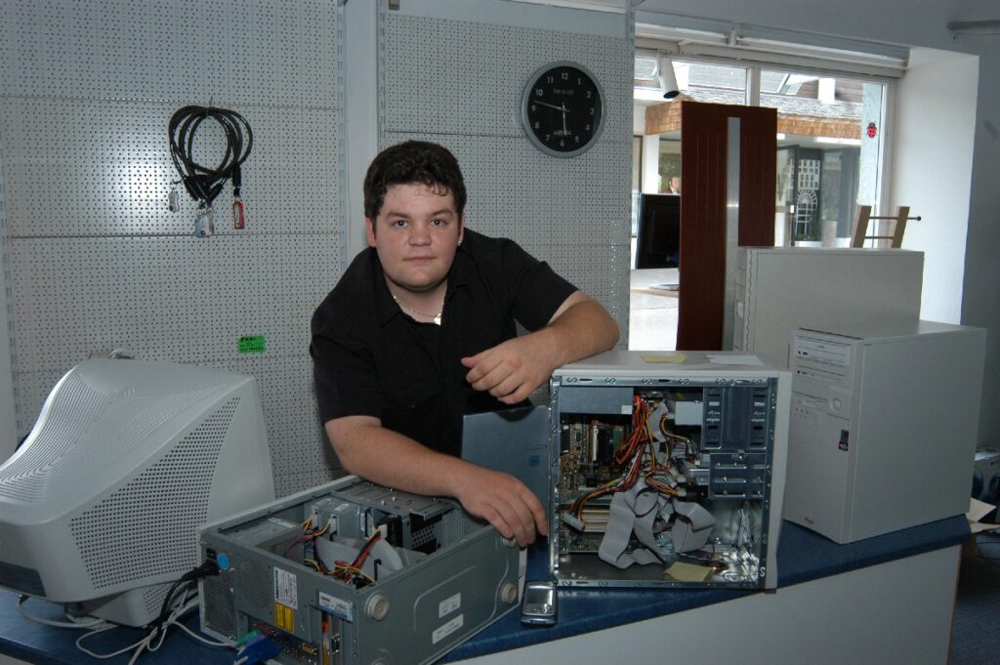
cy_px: 332
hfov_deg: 62.0
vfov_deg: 43.5
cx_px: 500
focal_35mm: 30
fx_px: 833
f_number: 6.3
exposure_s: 1/60
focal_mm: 20
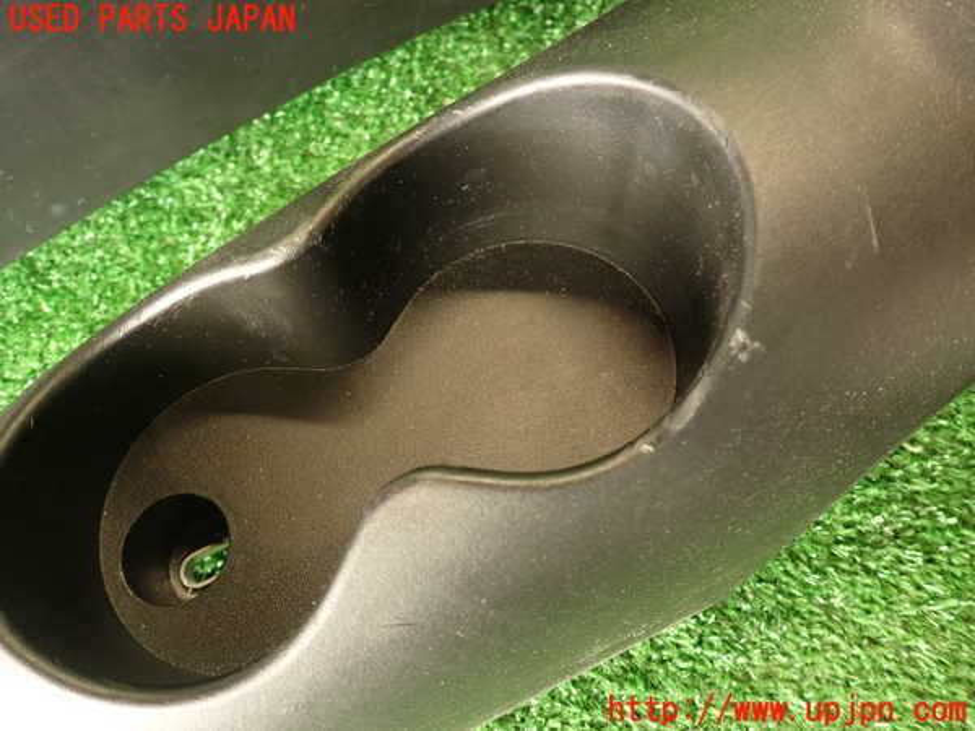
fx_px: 704
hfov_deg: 69.4
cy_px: 366
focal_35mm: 25
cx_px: 488
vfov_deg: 54.9
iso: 250
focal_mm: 4.5
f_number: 2
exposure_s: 1/30
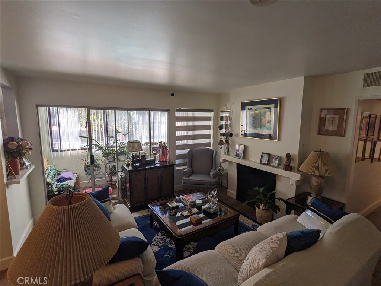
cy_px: 143
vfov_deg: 78.1
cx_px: 190
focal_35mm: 16
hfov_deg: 94.5
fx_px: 176
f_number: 2.2
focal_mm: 2.22
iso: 52
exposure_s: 1/120
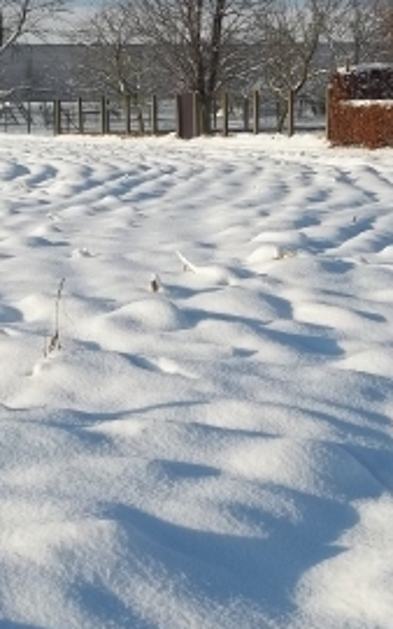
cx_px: 160
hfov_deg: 17.3
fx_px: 1287
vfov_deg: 27.4
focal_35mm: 75
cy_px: 384
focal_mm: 5.7
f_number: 8.8
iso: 64
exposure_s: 1/160
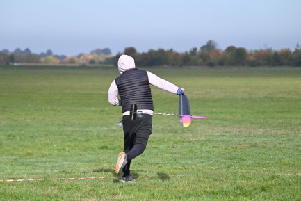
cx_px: 153
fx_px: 2016
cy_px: 113
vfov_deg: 5.7
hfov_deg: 8.5
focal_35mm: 241
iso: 1000
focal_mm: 210
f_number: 7.1
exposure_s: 1/3200
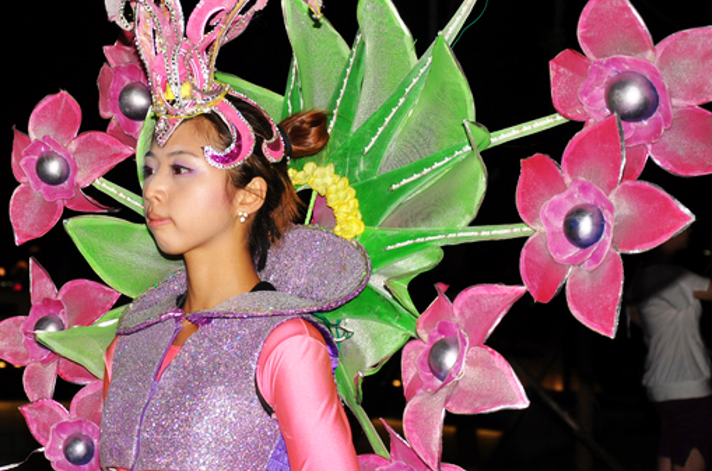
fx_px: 1954
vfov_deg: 13.8
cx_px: 241
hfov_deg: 20.6
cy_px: 221
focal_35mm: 99
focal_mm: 48
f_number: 4.8
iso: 200
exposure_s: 1/60
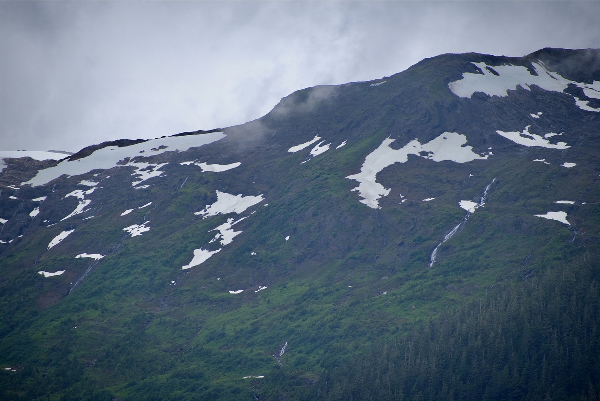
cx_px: 300
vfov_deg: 4.6
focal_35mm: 300
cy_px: 200
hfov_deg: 6.9
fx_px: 5001
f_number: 5.6
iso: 280
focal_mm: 300
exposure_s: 1/640
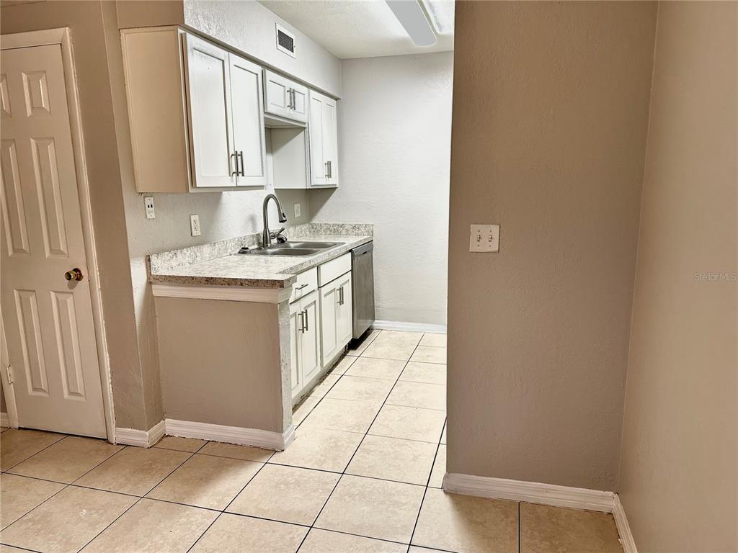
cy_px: 276
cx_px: 369
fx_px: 512
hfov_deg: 71.6
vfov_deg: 56.8
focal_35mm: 24
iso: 125
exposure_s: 1/60
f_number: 1.78
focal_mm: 6.86
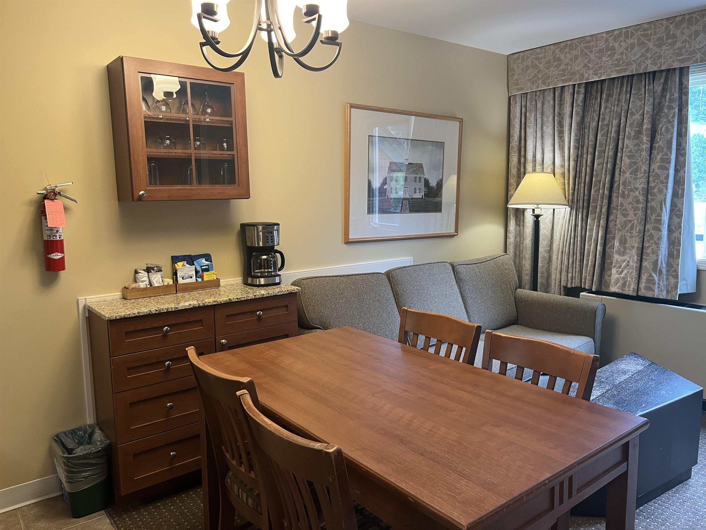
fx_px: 530
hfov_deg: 67.3
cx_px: 353
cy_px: 265
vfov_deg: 53.1
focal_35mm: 26
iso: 125
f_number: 1.6
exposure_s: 1/60
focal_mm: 5.1
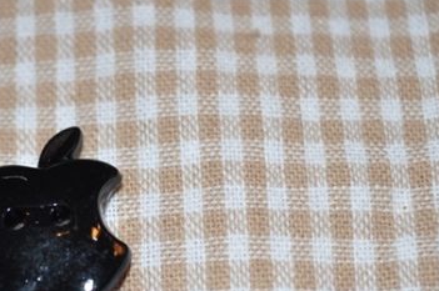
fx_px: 1583
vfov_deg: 10.5
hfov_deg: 15.7
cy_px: 219
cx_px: 130
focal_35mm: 130
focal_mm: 38
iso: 200
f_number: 5
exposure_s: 1/60
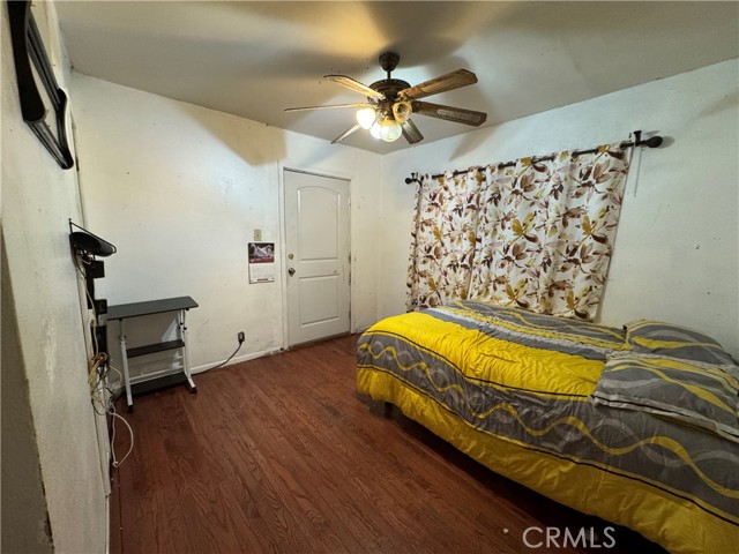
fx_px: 299
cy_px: 277
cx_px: 370
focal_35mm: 14
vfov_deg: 85.7
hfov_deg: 102.1
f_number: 2.2
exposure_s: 1/60
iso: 640
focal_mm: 2.22
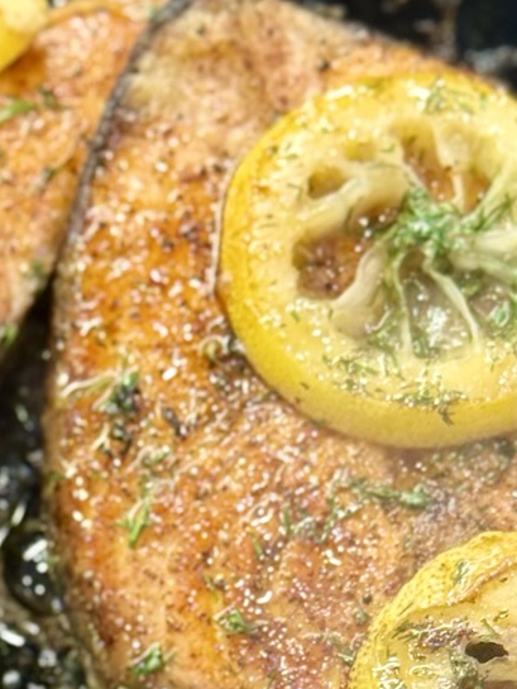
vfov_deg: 11.0
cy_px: 817
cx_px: 21
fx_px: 3503
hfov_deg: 8.4
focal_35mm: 176
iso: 80
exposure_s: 1/61
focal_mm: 6.76
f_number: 1.78
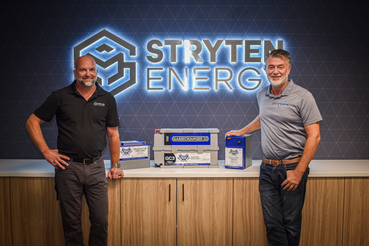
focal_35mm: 38
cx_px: 184
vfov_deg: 35.5
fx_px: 384
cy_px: 123
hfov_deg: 51.3
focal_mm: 25
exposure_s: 1/60
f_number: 4
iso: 400
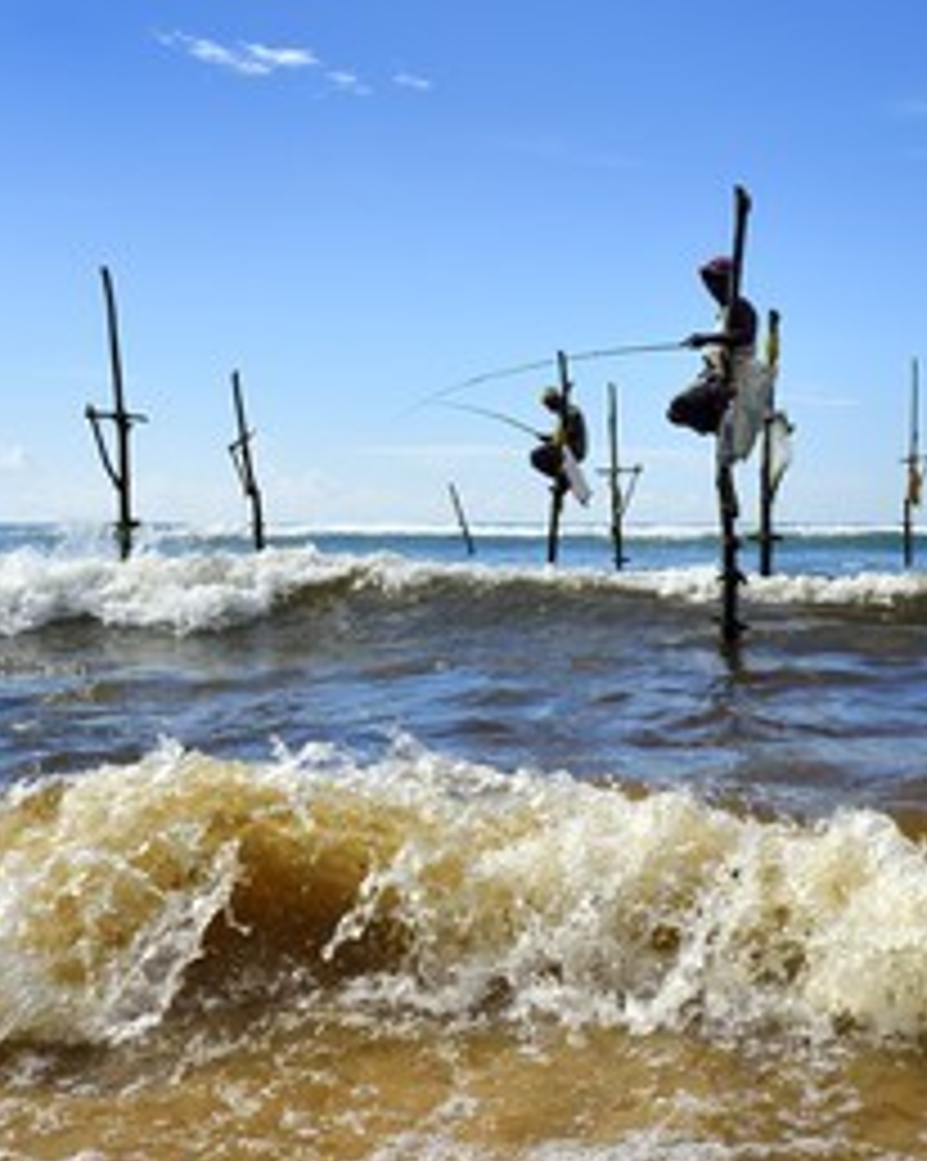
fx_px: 1888
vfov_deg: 34.2
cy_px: 549
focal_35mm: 55
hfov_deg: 27.1
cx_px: 724
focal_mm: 36
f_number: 16
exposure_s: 1/250
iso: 200
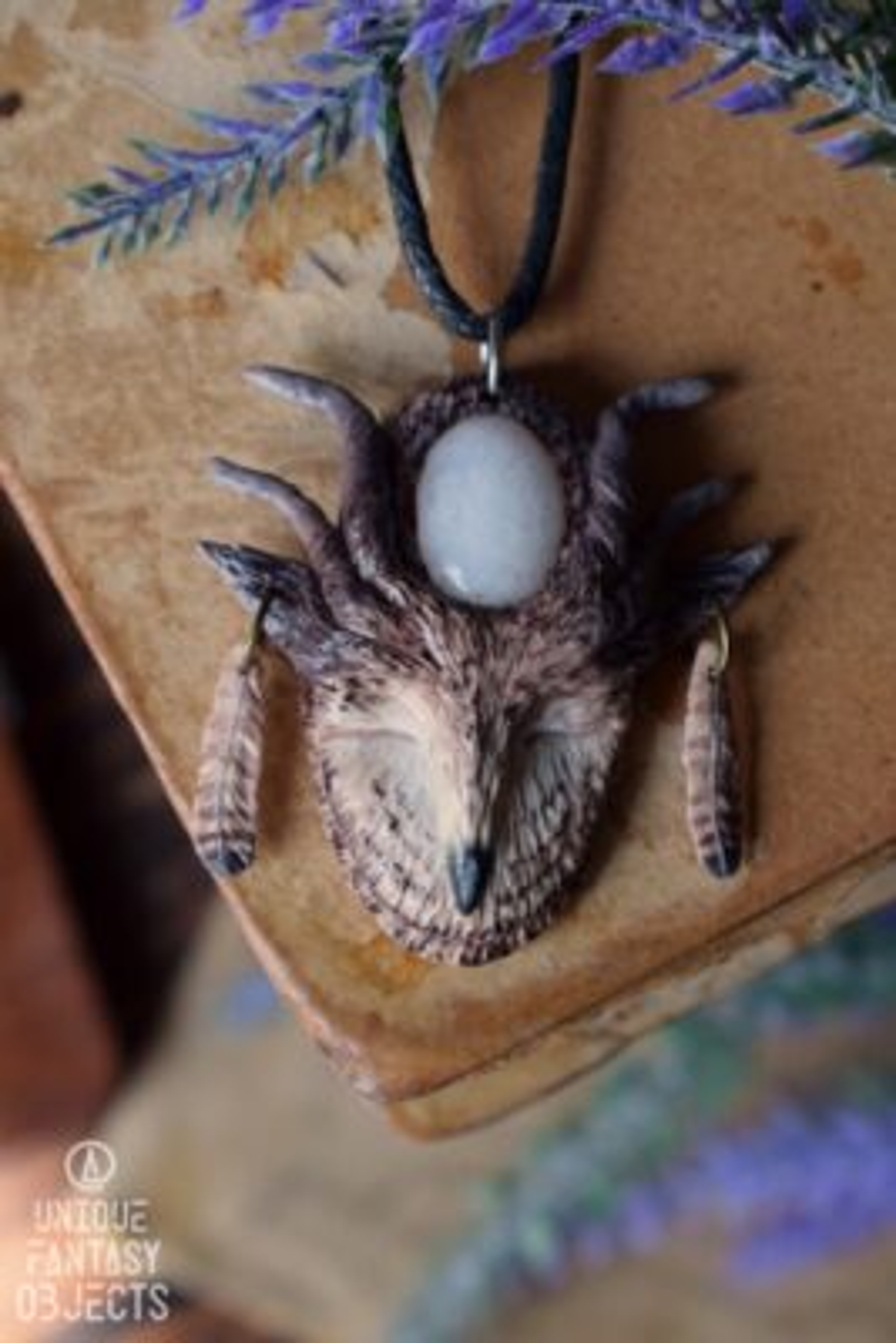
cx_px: 448
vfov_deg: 24.6
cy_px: 672
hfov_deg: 16.6
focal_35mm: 82
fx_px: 3077
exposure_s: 1/160
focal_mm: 55
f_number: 6.3
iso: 400
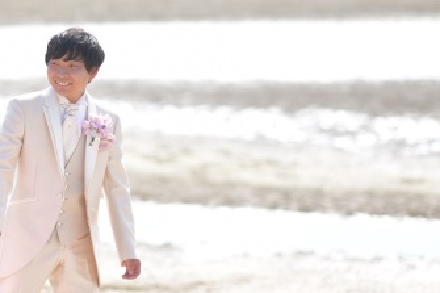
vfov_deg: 5.5
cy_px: 90
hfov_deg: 8.2
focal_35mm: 251
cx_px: 105
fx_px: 3066
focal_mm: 105
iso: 64
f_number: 1.6
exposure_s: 1/1600
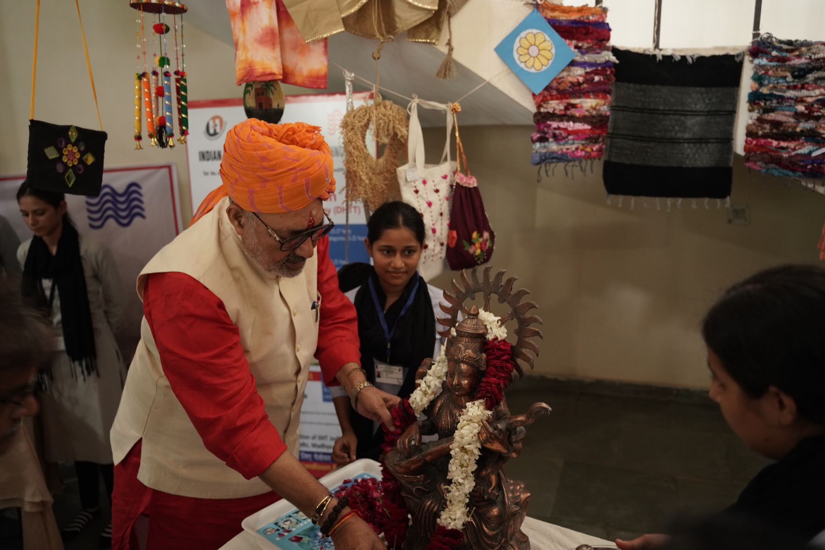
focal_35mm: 28
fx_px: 642
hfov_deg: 65.5
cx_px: 412
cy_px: 275
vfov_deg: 46.4
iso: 2000
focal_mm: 28
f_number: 2.8
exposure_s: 1/125
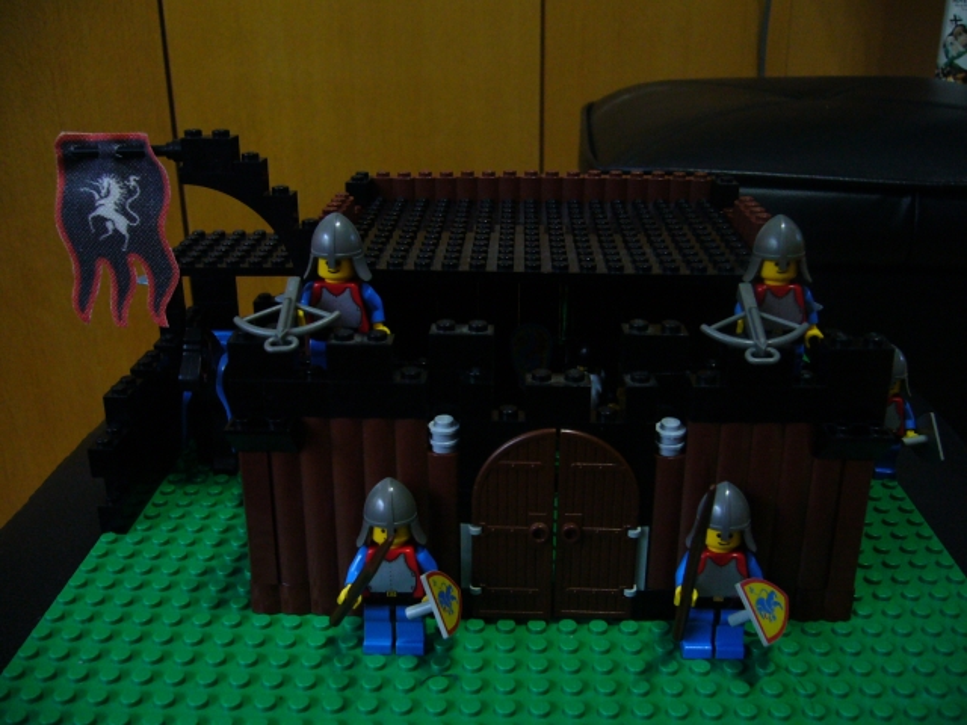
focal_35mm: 35
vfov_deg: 40.7
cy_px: 362
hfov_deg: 52.6
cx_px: 484
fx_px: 978
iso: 200
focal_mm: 5.8
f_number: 2.8
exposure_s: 1/8
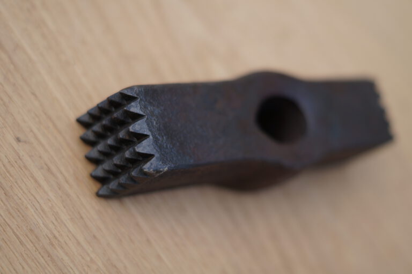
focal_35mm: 75
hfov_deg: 27.0
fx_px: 858
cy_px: 137
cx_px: 206
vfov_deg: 18.2
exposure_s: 1/250
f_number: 1.8
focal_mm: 50
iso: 100
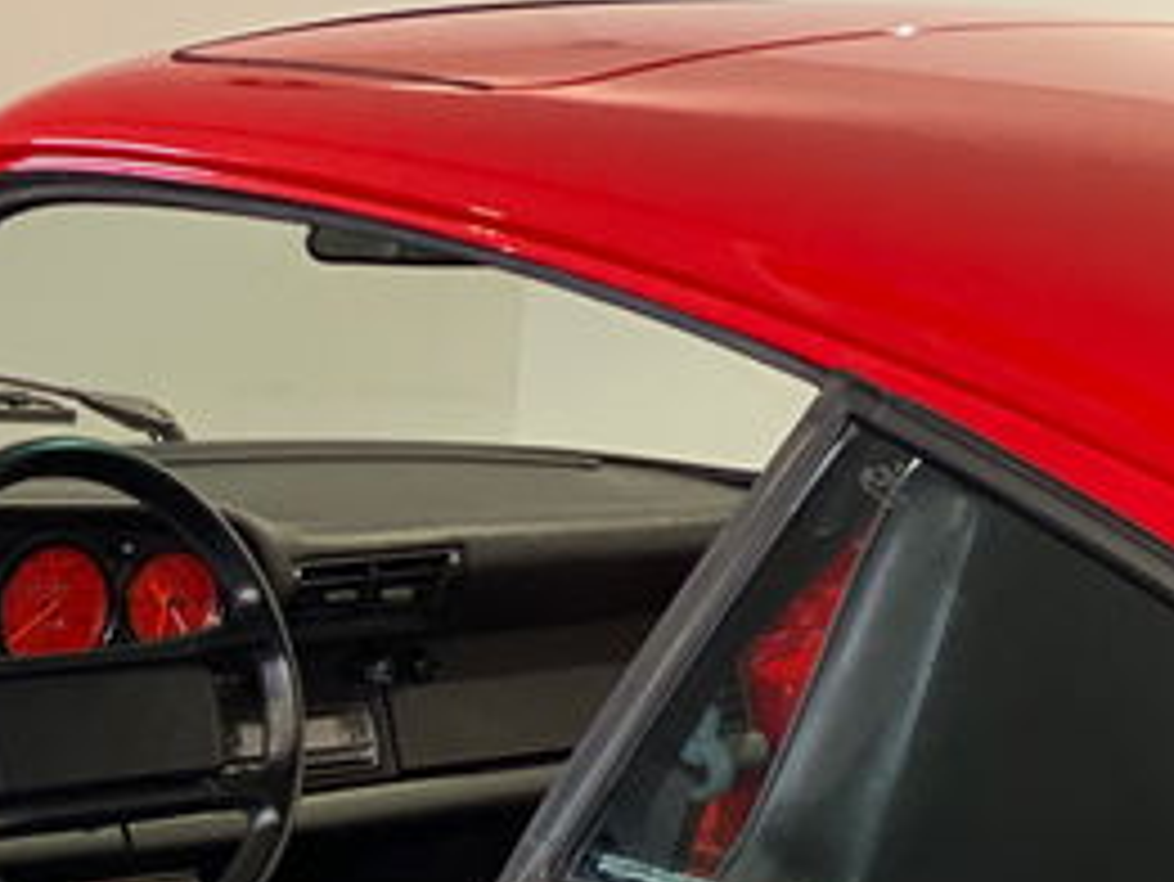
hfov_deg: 12.5
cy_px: 1130
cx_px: -328
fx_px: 5191
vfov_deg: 9.5
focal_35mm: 153
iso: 400
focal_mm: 6
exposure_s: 1/24
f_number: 2
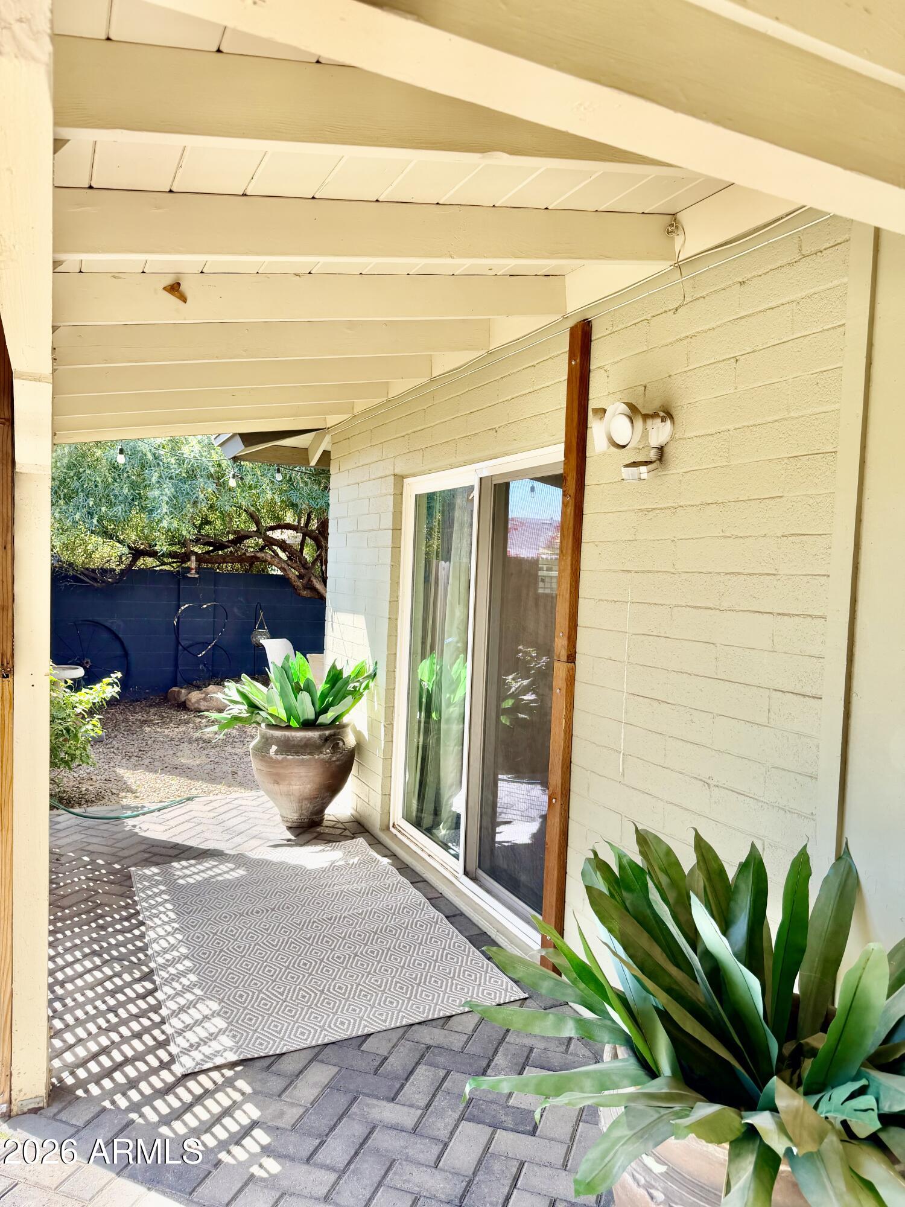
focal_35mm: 24
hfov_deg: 56.8
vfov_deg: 71.6
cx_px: 452
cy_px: 604
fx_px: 837
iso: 100
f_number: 1.78
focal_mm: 6.76
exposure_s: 1/649
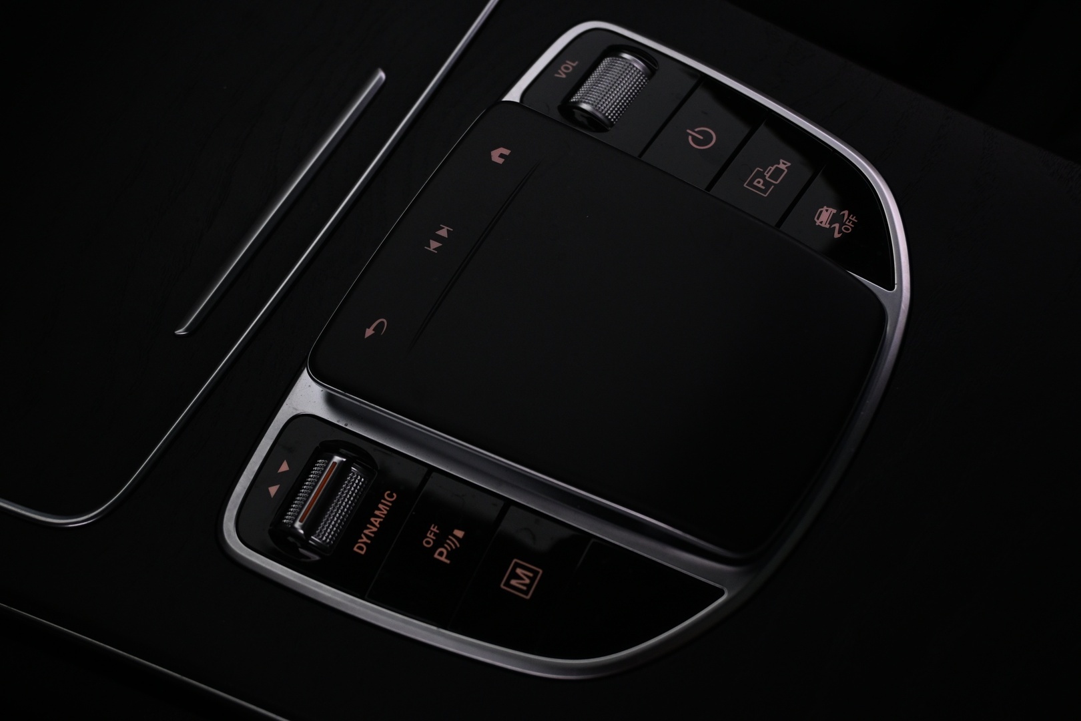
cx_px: 540
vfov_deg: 28.5
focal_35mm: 47
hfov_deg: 41.7
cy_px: 360
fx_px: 1419
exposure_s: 1/50
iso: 900
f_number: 5
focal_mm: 31.5
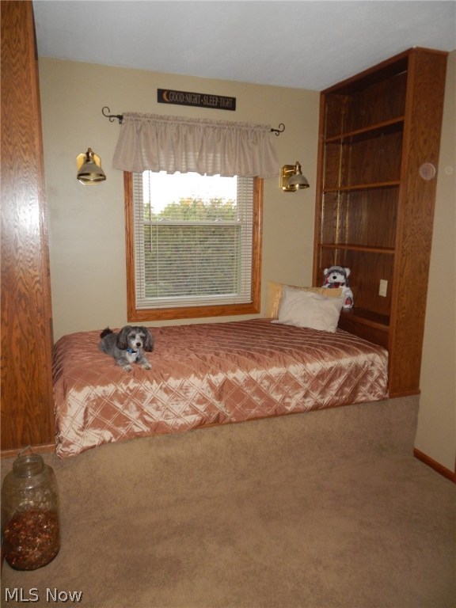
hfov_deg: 54.9
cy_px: 304
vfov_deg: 69.4
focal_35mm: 25
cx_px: 228
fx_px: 439
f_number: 3.2
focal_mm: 4.5
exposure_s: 1/30
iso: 280
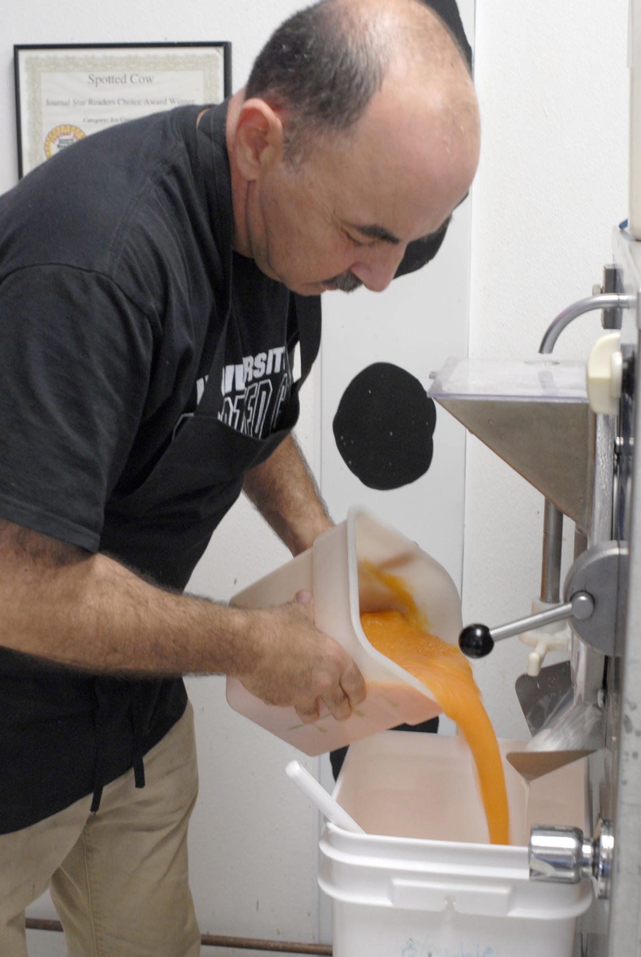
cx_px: 320
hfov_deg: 25.8
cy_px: 478
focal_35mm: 52
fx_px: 1398
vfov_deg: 37.8
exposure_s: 1/25
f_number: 5.6
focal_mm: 35
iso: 400
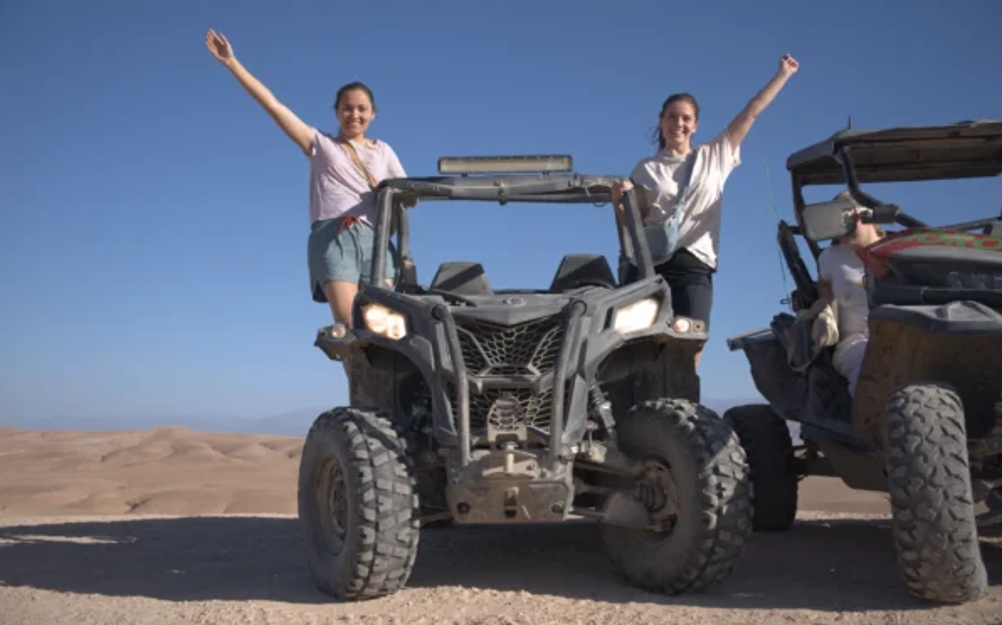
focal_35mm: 39
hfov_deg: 50.4
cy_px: 297
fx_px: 1065
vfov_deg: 32.7
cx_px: 501
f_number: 2.8
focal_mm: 25.5
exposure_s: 1/1250
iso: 100
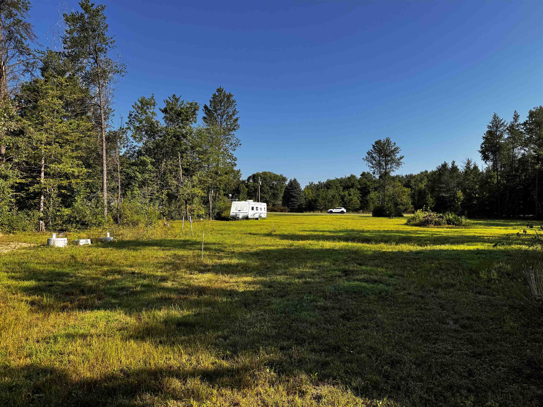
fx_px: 376
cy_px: 204
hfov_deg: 71.6
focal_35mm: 24
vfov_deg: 56.8
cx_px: 272
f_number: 1.78
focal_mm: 6.76
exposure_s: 1/2959
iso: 80
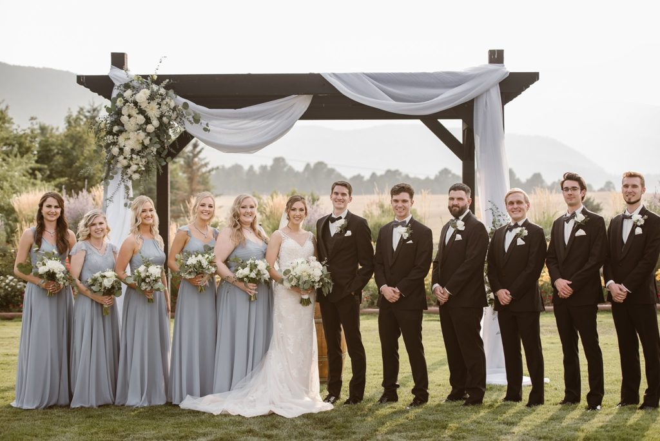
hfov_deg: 28.8
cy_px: 220
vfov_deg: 19.5
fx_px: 1284
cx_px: 330
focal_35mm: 70
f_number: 2.8
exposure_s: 1/800
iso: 200
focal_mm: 70
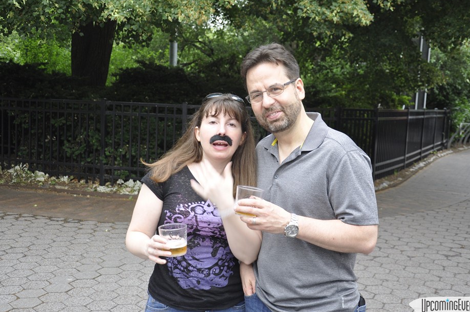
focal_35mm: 49
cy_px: 154
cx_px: 240
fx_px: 639
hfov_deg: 40.4
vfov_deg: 27.5
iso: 400
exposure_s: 1/30
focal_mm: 30
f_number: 5.6
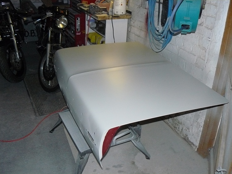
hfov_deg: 51.3
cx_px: 116
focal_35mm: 36
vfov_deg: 39.7
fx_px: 241
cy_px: 87
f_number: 2.8
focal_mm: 6
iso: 400
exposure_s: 1/80
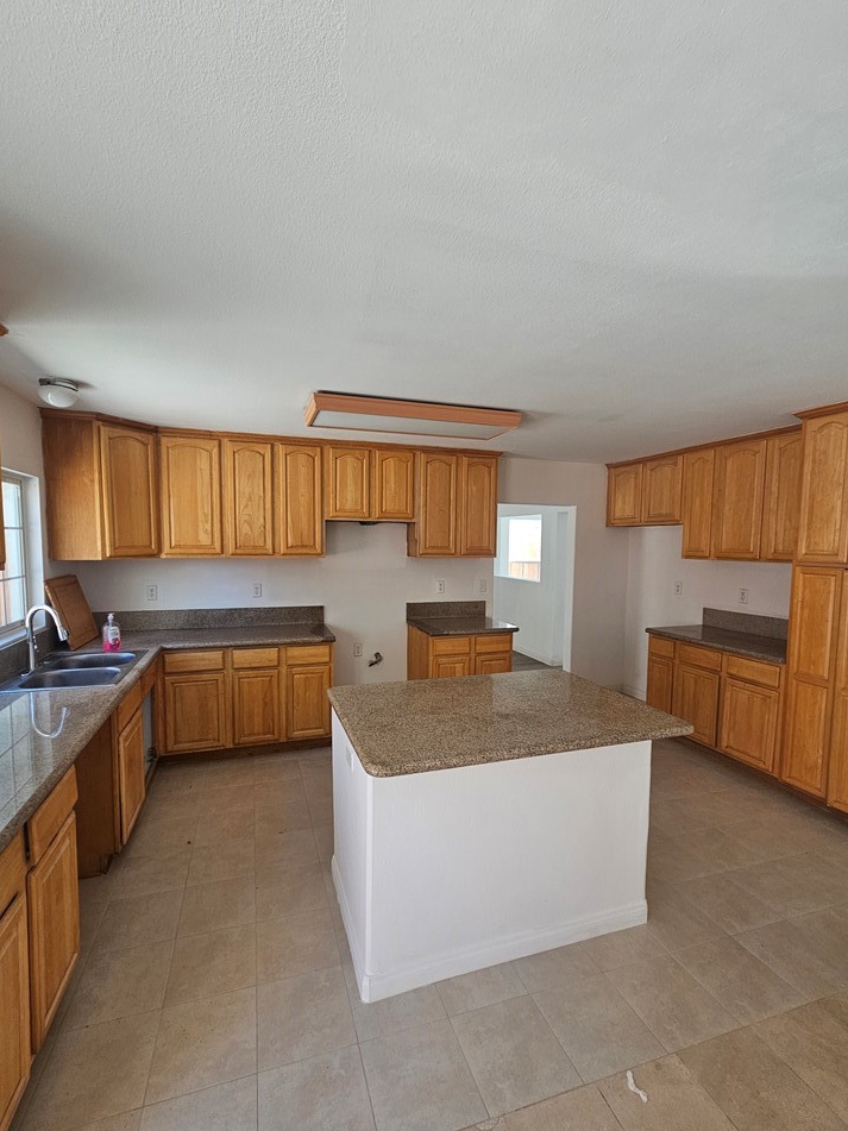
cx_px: 407
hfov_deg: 85.6
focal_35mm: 14
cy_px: 568
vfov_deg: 102.1
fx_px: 457
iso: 64
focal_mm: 2.2
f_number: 2.2
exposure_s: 1/77.4
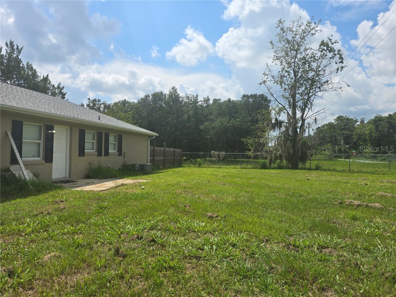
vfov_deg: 58.9
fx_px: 263
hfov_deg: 73.9
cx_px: 198
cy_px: 148
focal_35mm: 23
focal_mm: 6.3
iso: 12
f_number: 1.7
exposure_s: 1/1142
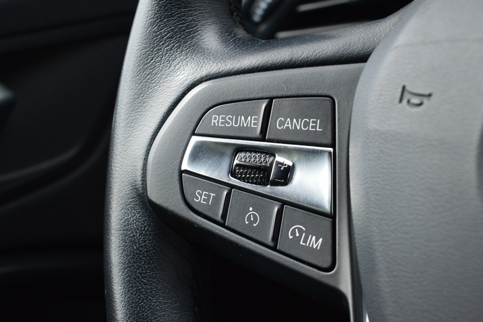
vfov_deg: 16.6
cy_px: 161
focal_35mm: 82
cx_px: 242
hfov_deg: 24.6
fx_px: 1107
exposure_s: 1/160
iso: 800
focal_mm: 55
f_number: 9
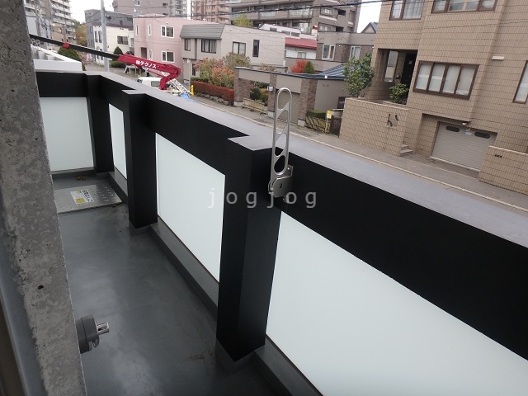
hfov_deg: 79.0
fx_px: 320
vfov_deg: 63.4
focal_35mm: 21
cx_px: 264
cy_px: 198
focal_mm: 3.7
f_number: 3.5
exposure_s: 1/60
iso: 160
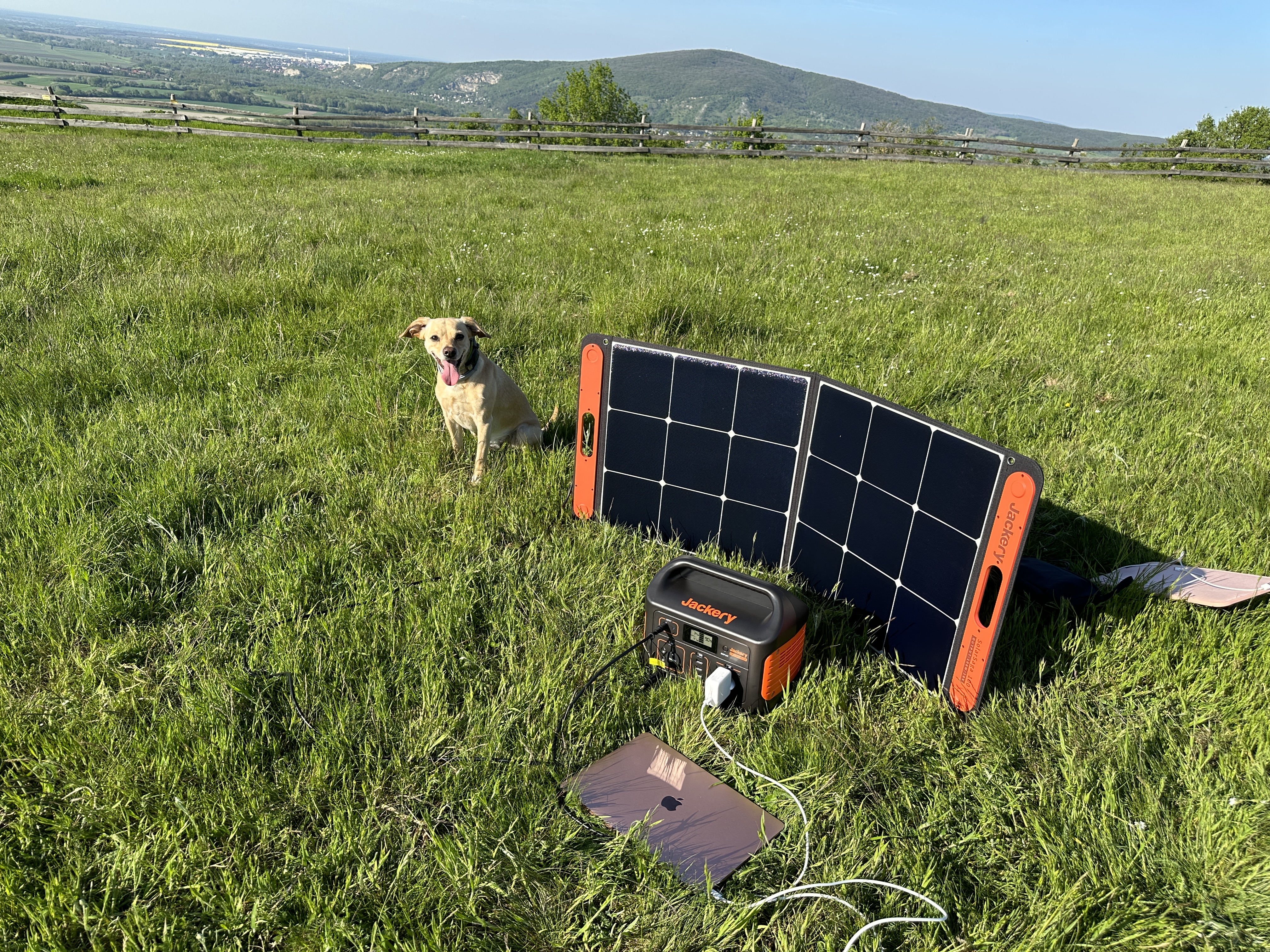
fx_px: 881
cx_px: 635
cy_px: 476
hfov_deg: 71.6
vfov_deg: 56.8
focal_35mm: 24
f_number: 1.78
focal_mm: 6.86
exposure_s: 1/2110
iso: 80
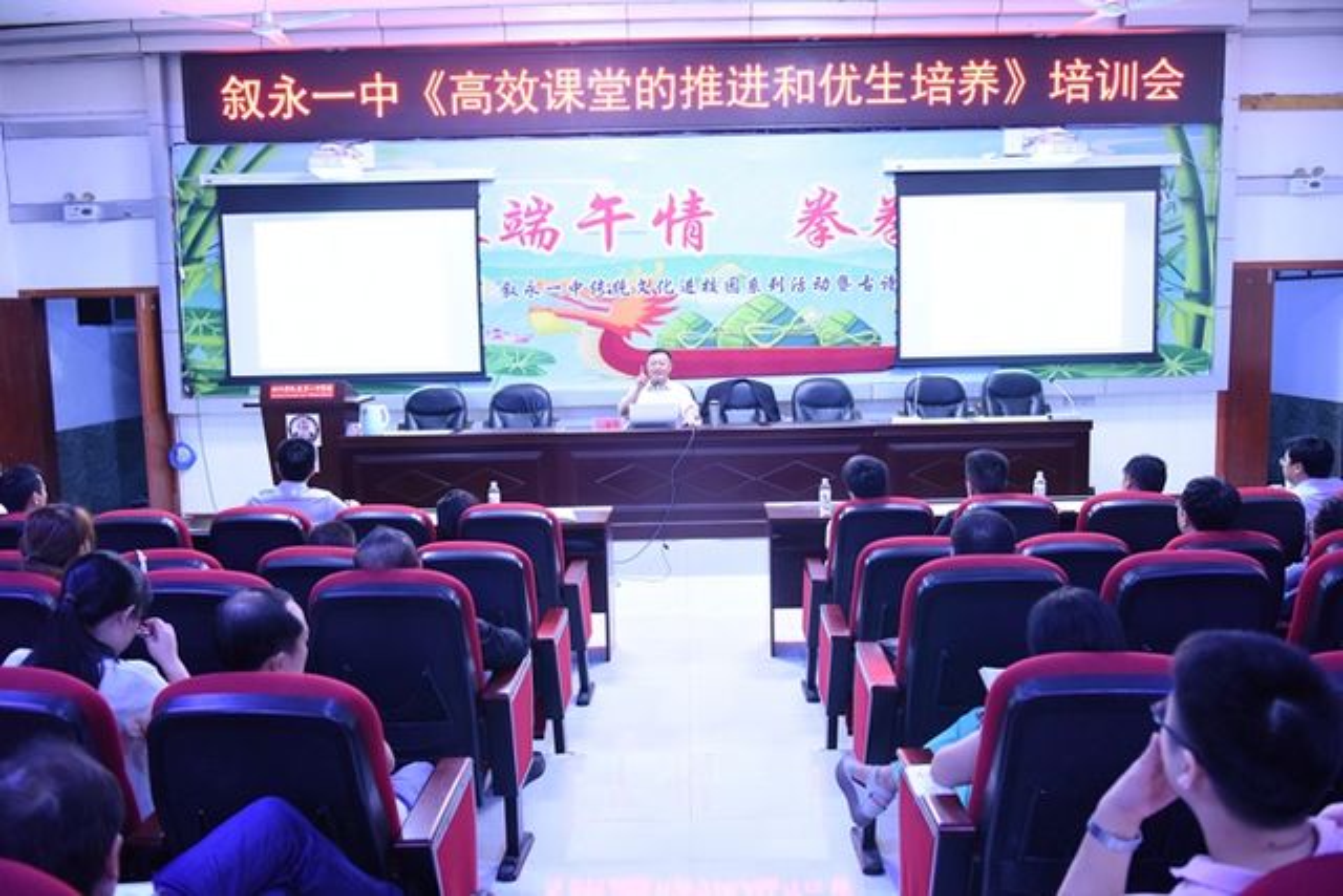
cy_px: 448
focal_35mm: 32
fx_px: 1194
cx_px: 672
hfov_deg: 58.7
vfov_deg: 41.1
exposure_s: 1/60
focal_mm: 32
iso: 4000
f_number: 4
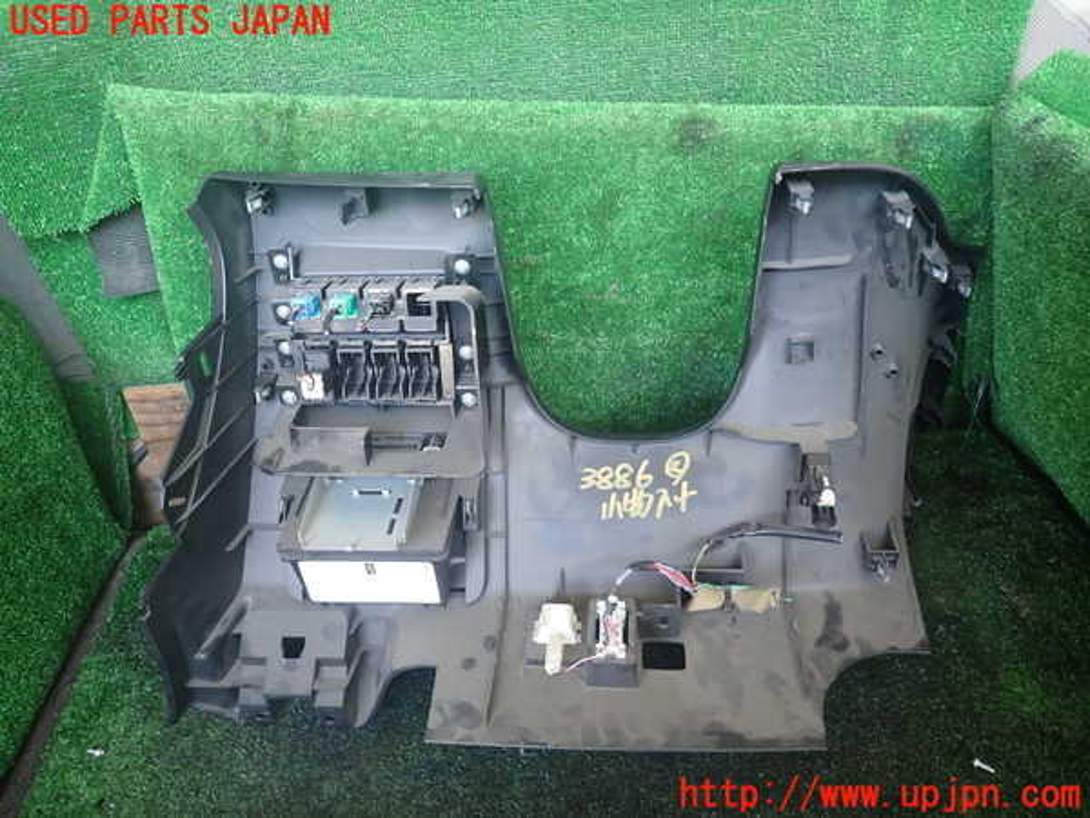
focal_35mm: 25
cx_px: 545
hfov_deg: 69.4
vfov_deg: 54.9
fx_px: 787
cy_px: 409
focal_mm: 4.5
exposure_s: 1/60
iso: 160
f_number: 2
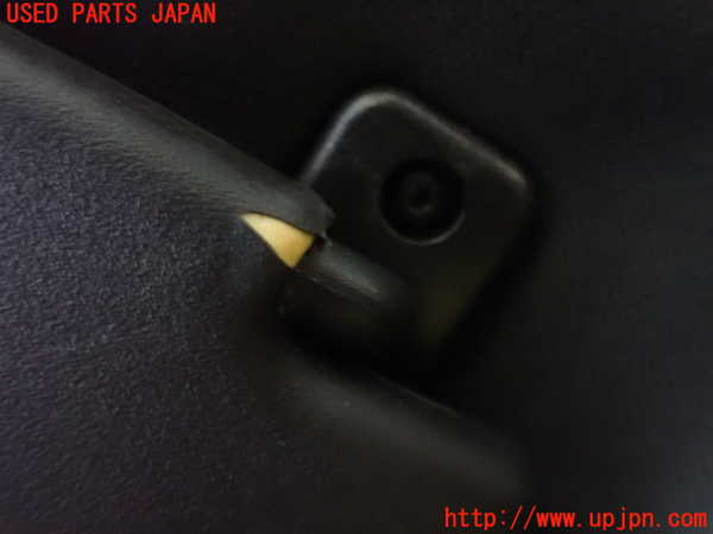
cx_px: 356
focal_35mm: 30
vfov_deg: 46.8
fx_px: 618
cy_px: 267
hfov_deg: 60.0
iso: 1600
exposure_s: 1/13
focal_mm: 5.4
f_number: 2.3
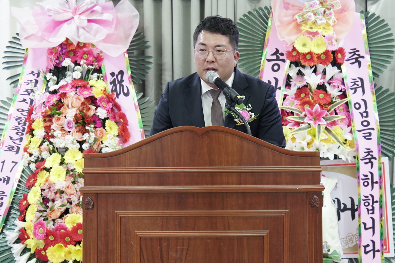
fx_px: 1514
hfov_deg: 14.9
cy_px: 132
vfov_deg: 9.9
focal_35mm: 138
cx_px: 198
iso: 2000
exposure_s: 1/30
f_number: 5.6
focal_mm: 92
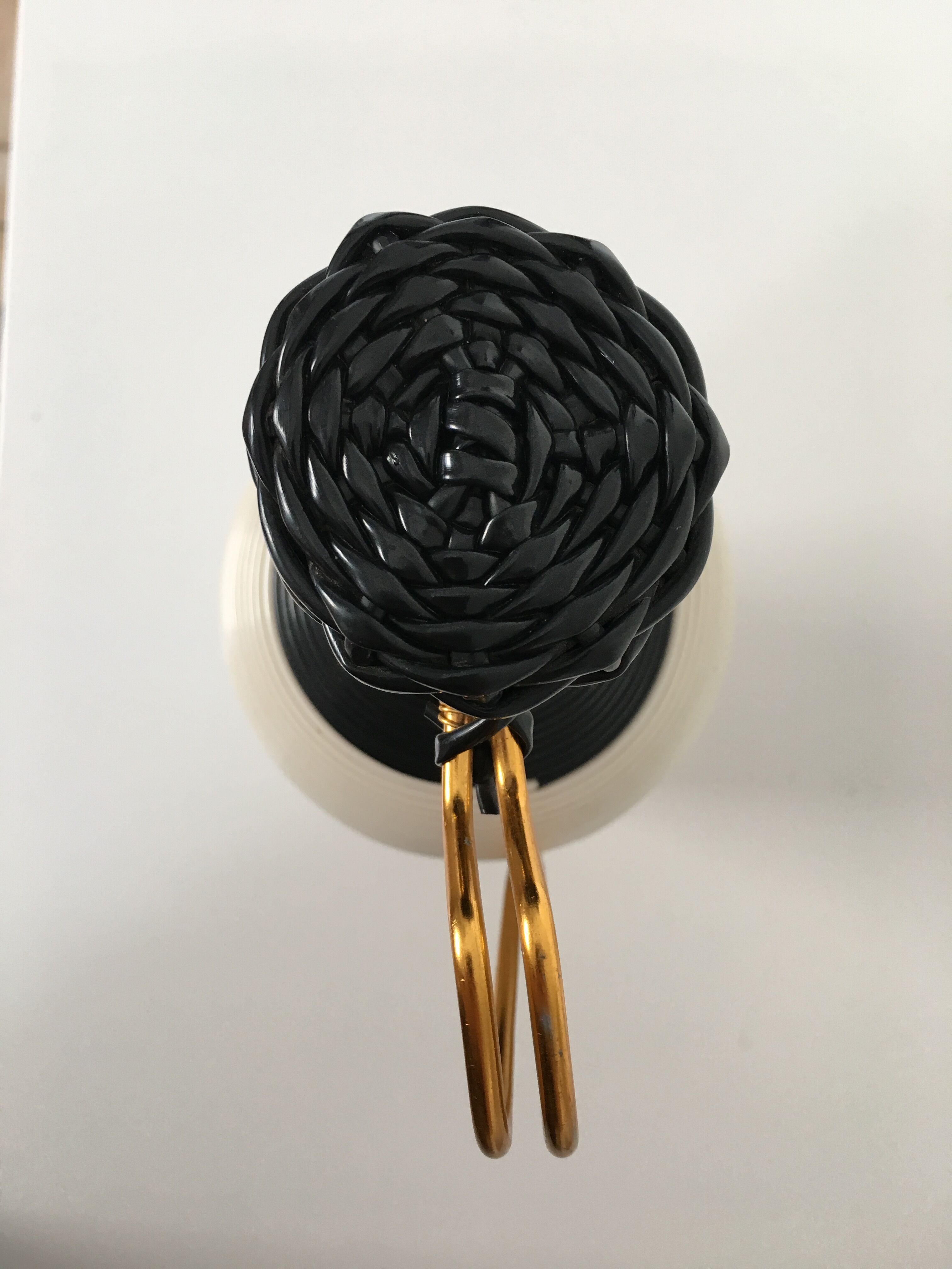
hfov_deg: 48.2
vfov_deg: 61.7
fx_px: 1063
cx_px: 476
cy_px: 634
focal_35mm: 29
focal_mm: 4.15
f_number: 2.2
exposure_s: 1/33
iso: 50
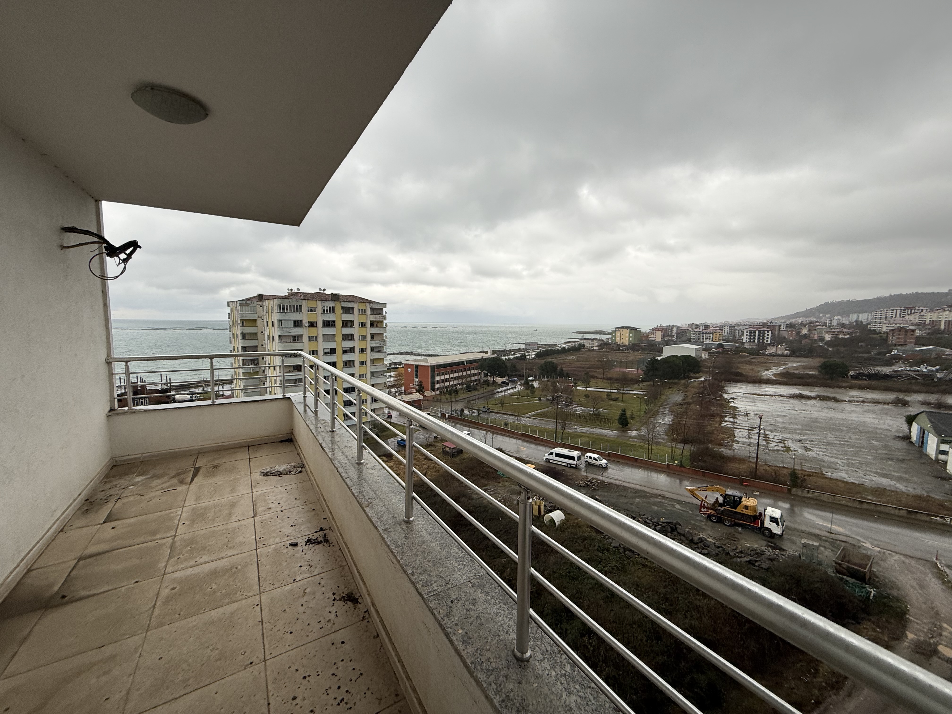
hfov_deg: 102.1
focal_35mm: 14
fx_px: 385
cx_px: 476
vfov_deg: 85.7
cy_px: 357
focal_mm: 2.22
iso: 50
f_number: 2.2
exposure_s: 1/259
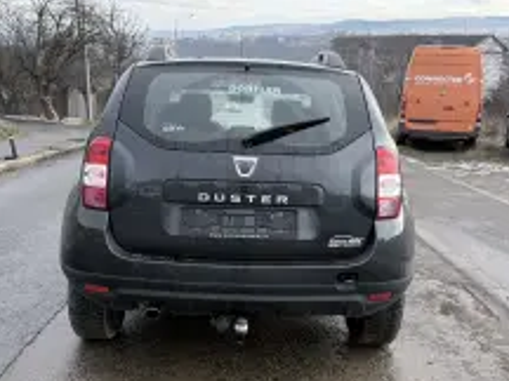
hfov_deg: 46.8
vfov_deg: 35.9
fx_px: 588
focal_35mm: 40
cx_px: 254
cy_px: 205
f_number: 1.78
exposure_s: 1/1493
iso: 100
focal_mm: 6.76
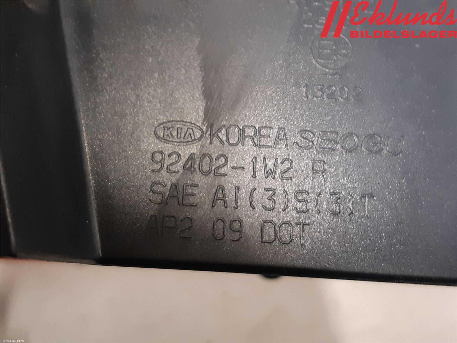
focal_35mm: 26
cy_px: 172
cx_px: 228
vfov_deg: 53.1
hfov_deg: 67.3
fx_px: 343
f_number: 1.7
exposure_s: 1/33
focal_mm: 3.93
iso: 250
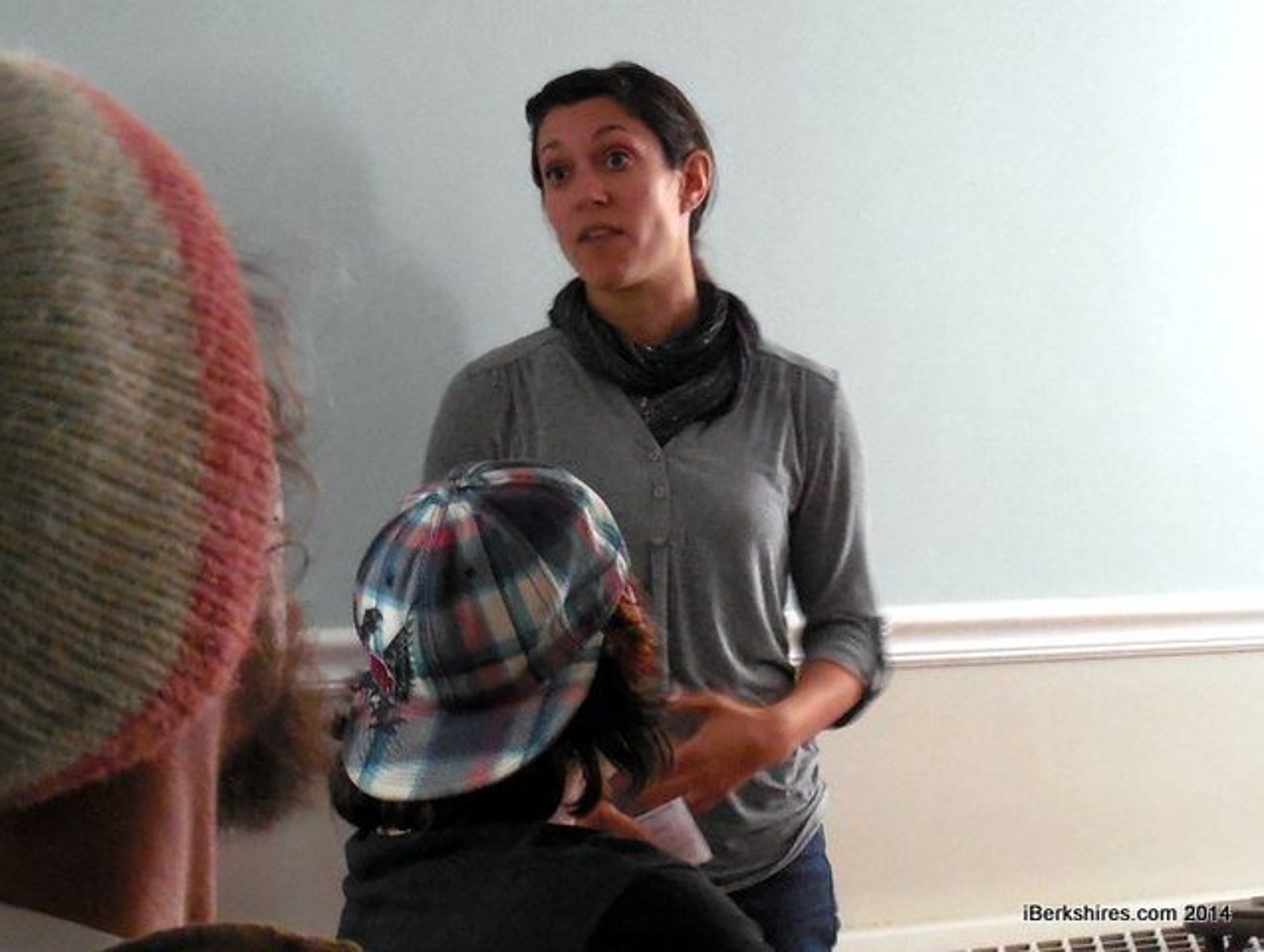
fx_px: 2524
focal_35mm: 69
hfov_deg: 28.1
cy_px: 476
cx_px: 632
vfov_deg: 21.4
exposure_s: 1/8
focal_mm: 12.5
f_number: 4.4
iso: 720
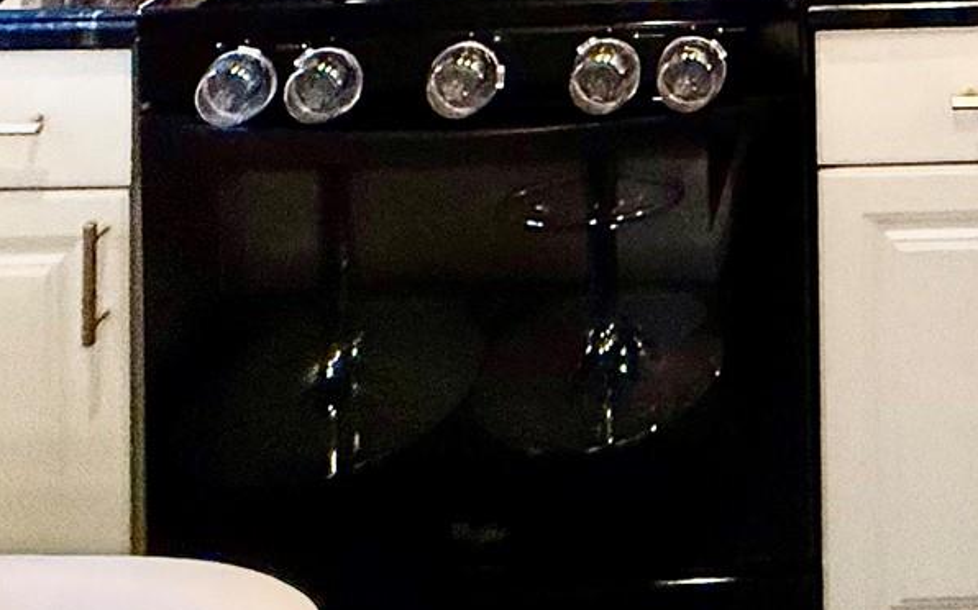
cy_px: -523
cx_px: 1009
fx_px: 1359
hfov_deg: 35.3
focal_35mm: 51
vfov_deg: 18.8
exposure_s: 1/60
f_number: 2.2
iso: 320
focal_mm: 2.22
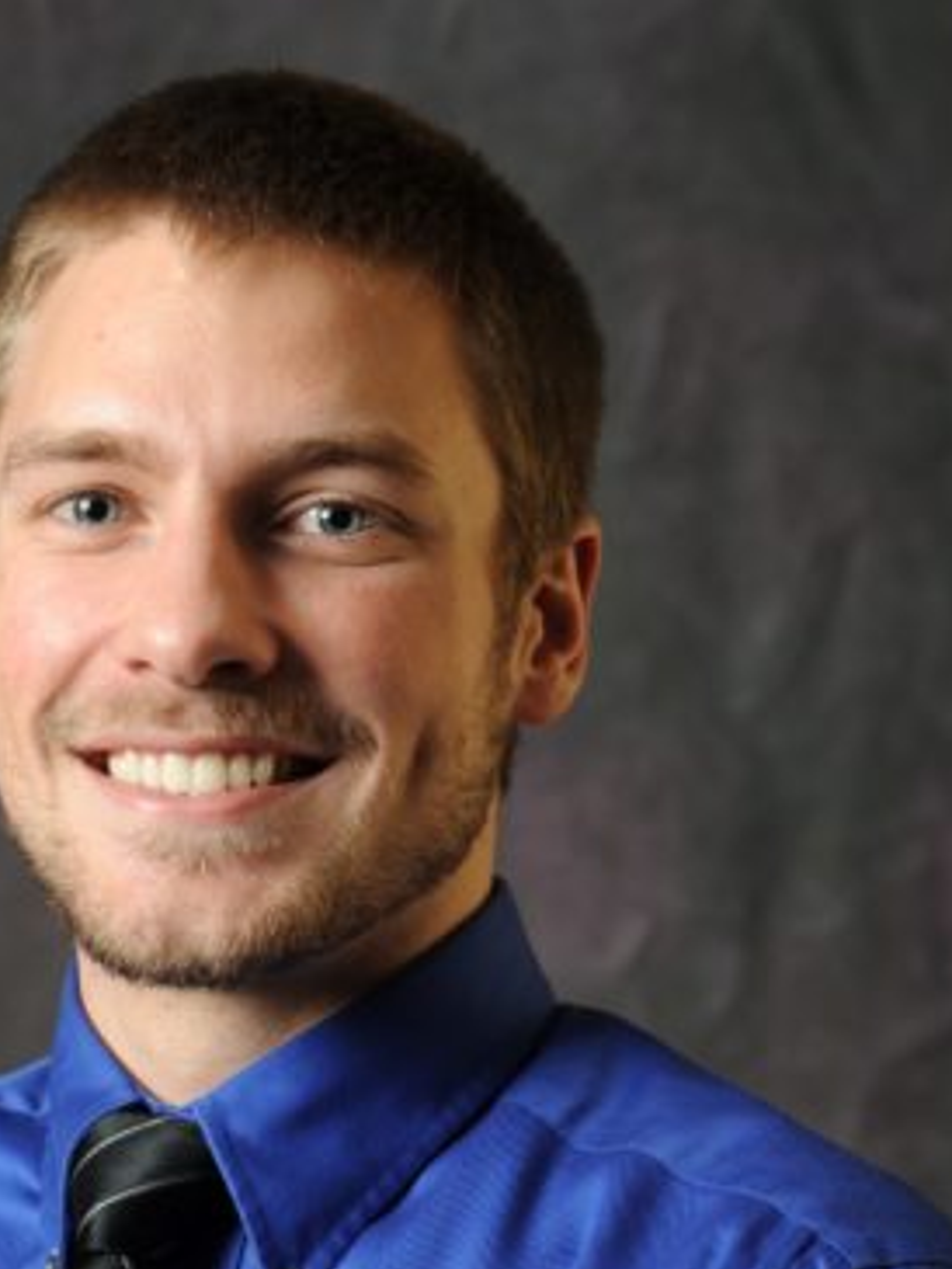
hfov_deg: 11.1
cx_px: 288
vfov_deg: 14.8
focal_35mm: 133
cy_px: 911
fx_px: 4874
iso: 200
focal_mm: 85
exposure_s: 1/200
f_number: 6.3
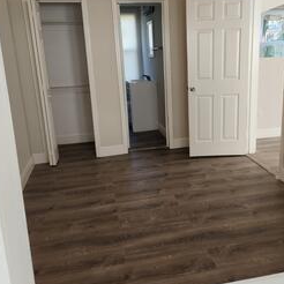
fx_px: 306
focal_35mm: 33
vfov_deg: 49.6
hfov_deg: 49.5
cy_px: 124
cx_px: 165
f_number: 1.8
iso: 100
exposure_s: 1/180
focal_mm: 5.4
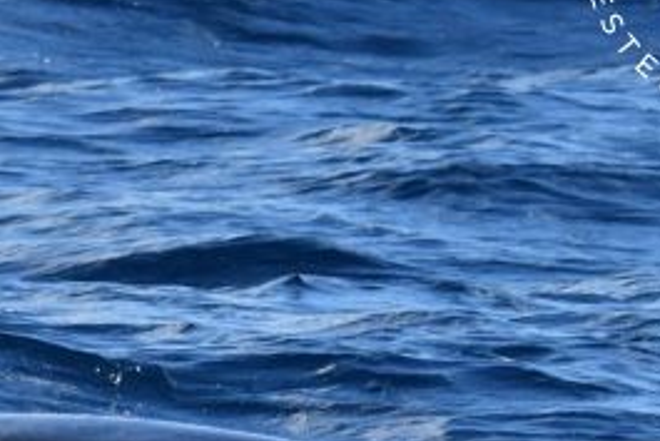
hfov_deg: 2.3
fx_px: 16600
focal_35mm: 905
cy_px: 447
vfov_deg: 1.5
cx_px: -82
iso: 1400
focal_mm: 300
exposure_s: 1/8000
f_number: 5.6
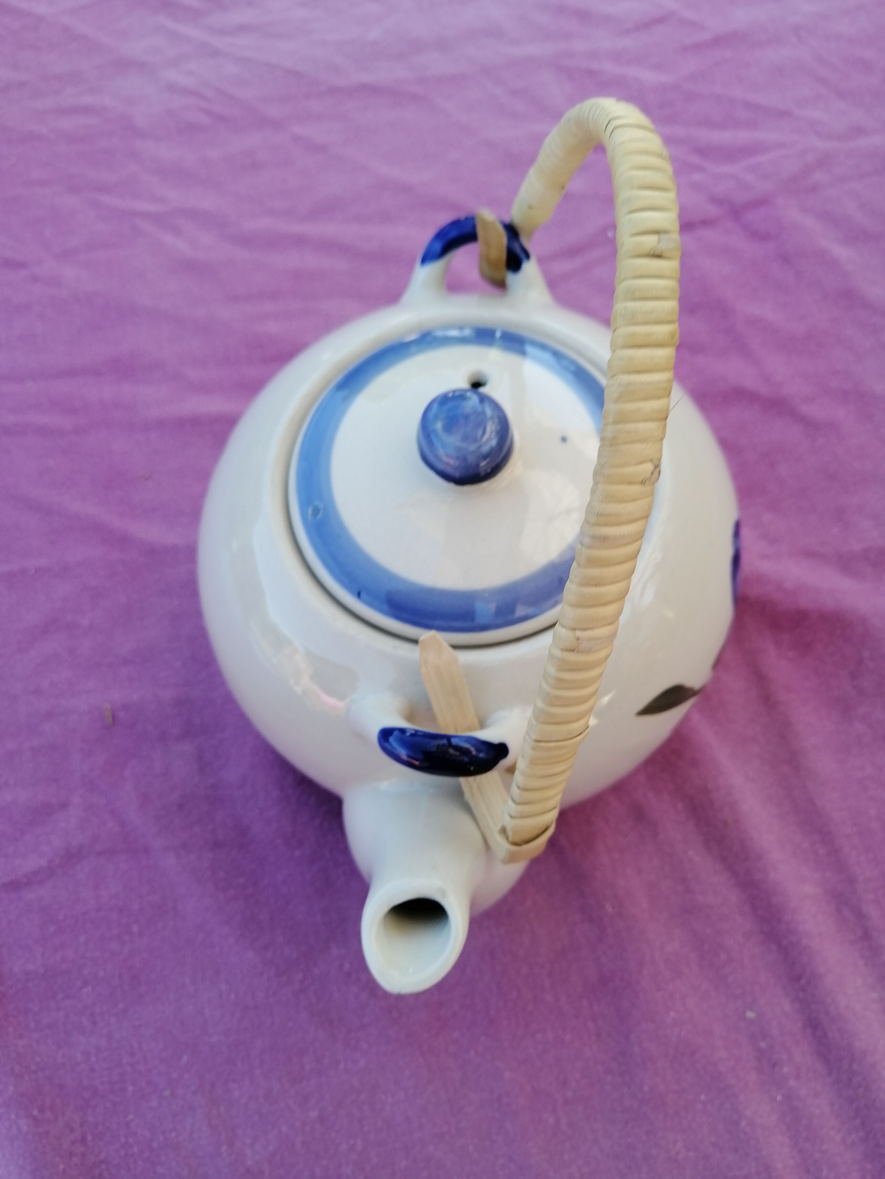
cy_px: 590
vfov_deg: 67.3
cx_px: 442
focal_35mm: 26
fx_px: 886
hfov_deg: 53.1
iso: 50
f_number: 1.8
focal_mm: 3.96
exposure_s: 1/160
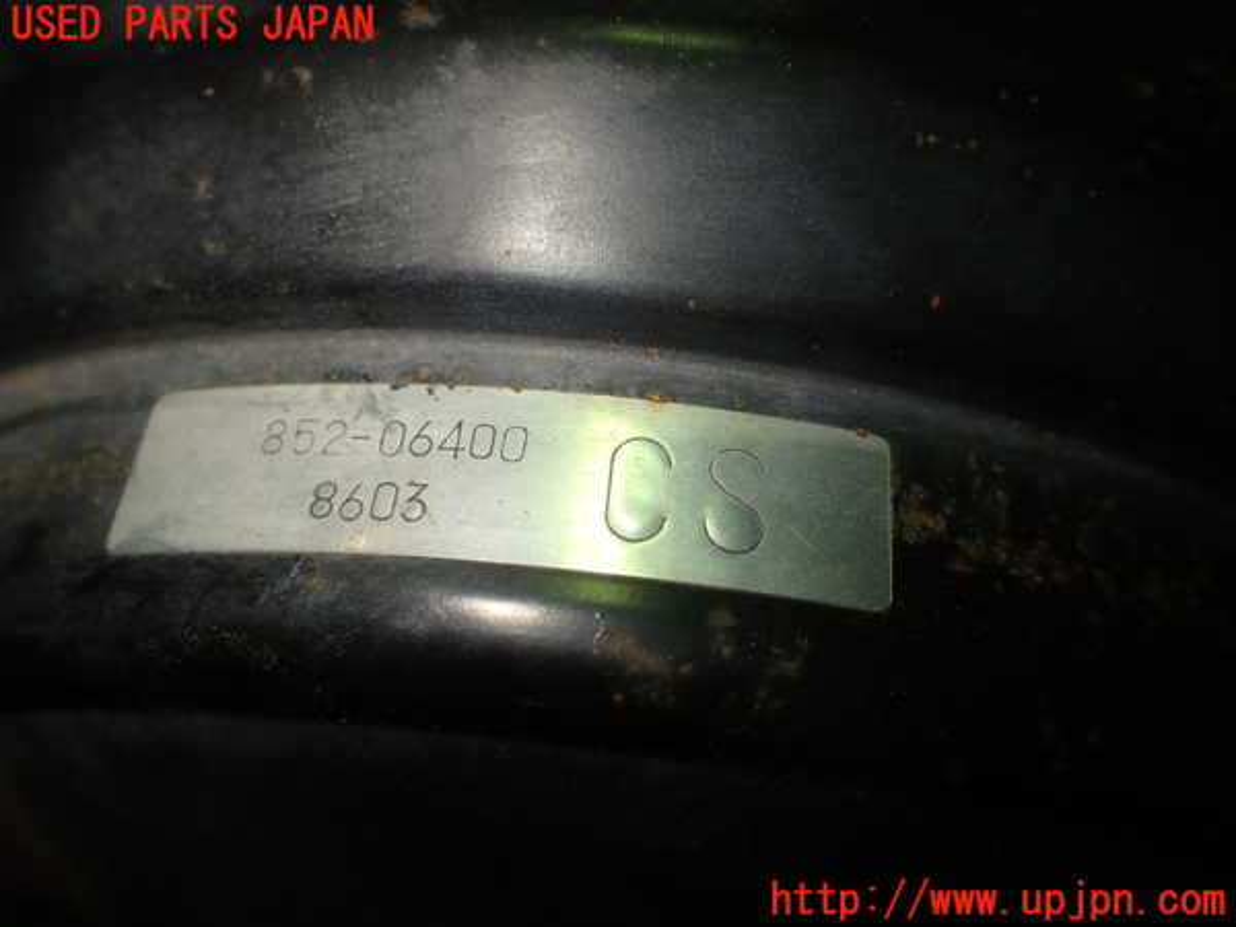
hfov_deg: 60.0
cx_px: 618
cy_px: 464
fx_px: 1071
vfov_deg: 46.8
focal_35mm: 30
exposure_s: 1/125
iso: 160
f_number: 2.3
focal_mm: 5.4
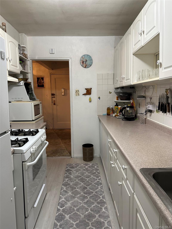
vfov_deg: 71.6
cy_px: 114
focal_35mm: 24
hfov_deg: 56.8
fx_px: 159
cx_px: 86
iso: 200
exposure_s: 1/60
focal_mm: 6.86
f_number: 1.78
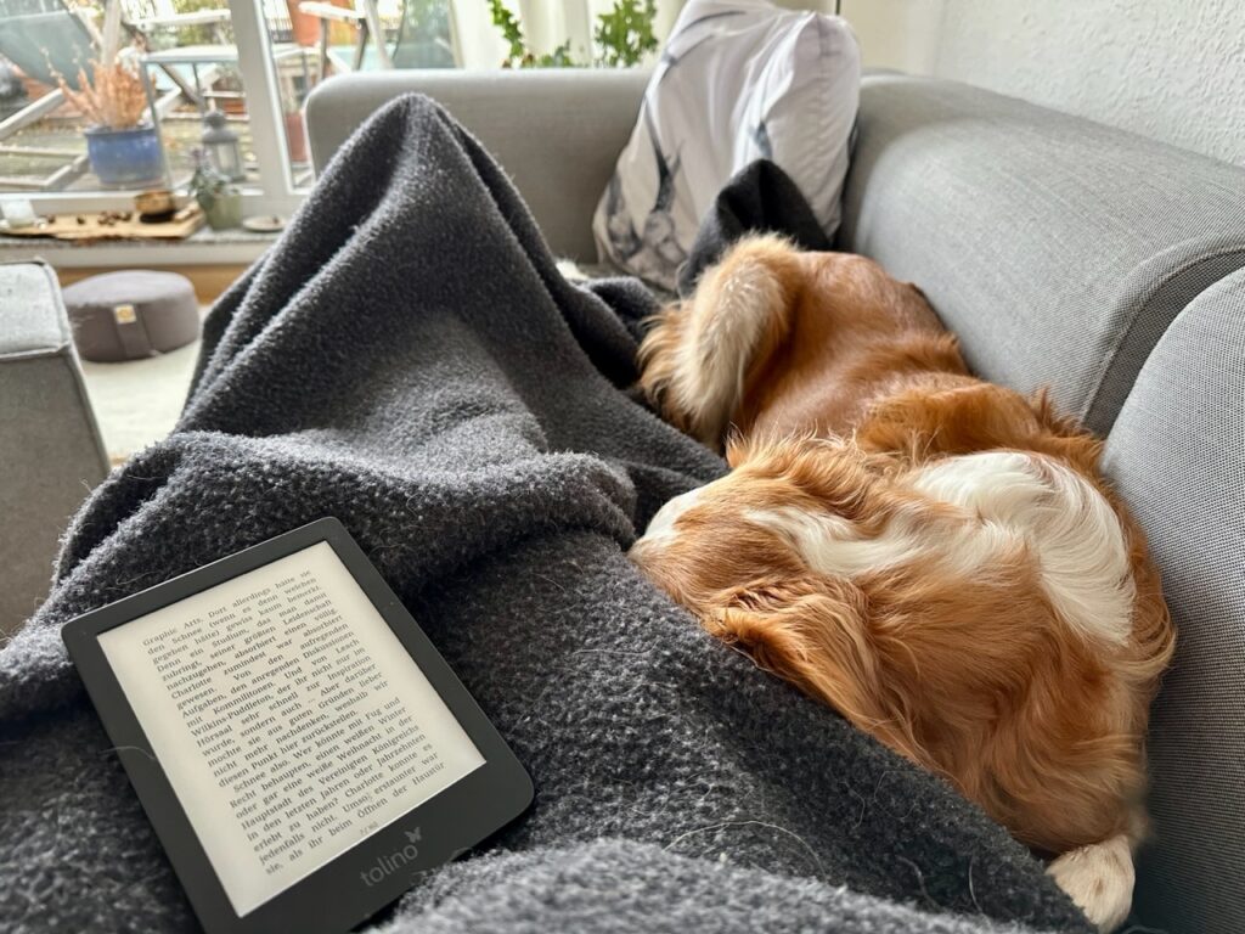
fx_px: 863
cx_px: 622
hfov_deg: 71.6
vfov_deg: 56.8
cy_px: 467
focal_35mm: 24
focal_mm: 6.86
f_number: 1.78
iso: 400
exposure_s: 1/60
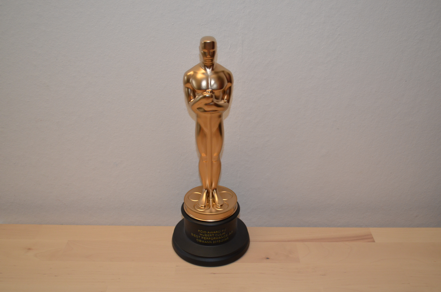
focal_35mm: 39
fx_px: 477
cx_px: 220
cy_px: 146
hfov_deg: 49.6
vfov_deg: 34.1
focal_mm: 26
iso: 800
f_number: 4.2
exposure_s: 1/60
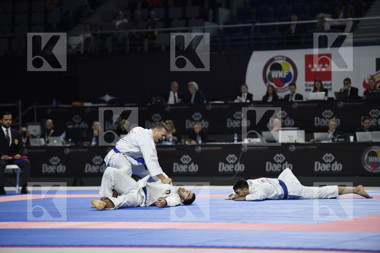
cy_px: 126
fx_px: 1530
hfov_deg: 14.2
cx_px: 190
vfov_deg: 9.5
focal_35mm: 145
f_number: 2.8
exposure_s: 1/800
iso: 800
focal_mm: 145
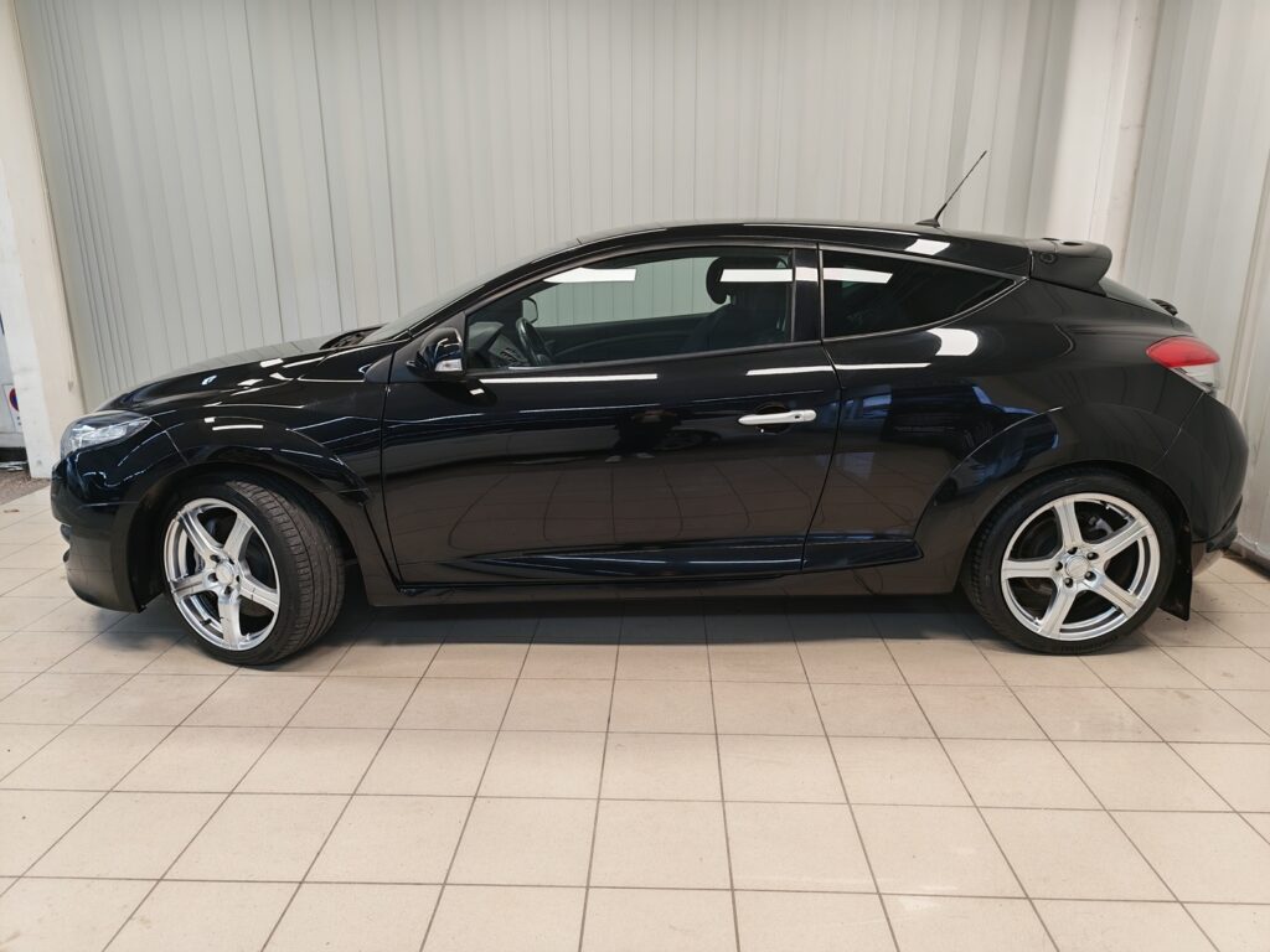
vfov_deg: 58.9
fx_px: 844
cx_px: 635
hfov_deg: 73.9
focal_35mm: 23
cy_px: 476
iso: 64
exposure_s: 1/50
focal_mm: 5.4
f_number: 1.6
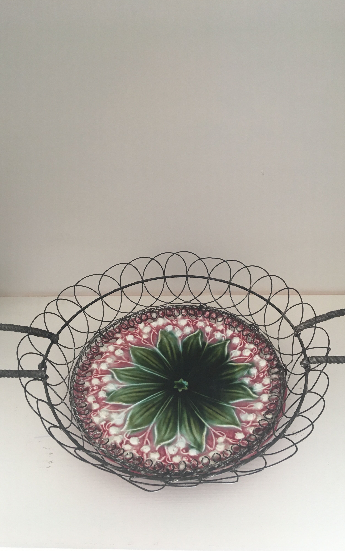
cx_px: 177
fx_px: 466
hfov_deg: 40.6
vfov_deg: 61.2
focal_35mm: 31
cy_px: 277
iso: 40
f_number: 2.2
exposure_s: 1/33
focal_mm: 4.15
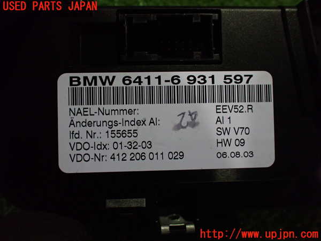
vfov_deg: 46.8
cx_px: 160
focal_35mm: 30
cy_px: 120
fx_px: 278
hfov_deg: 60.0
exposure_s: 1/125
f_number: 2.3
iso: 800
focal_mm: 5.4
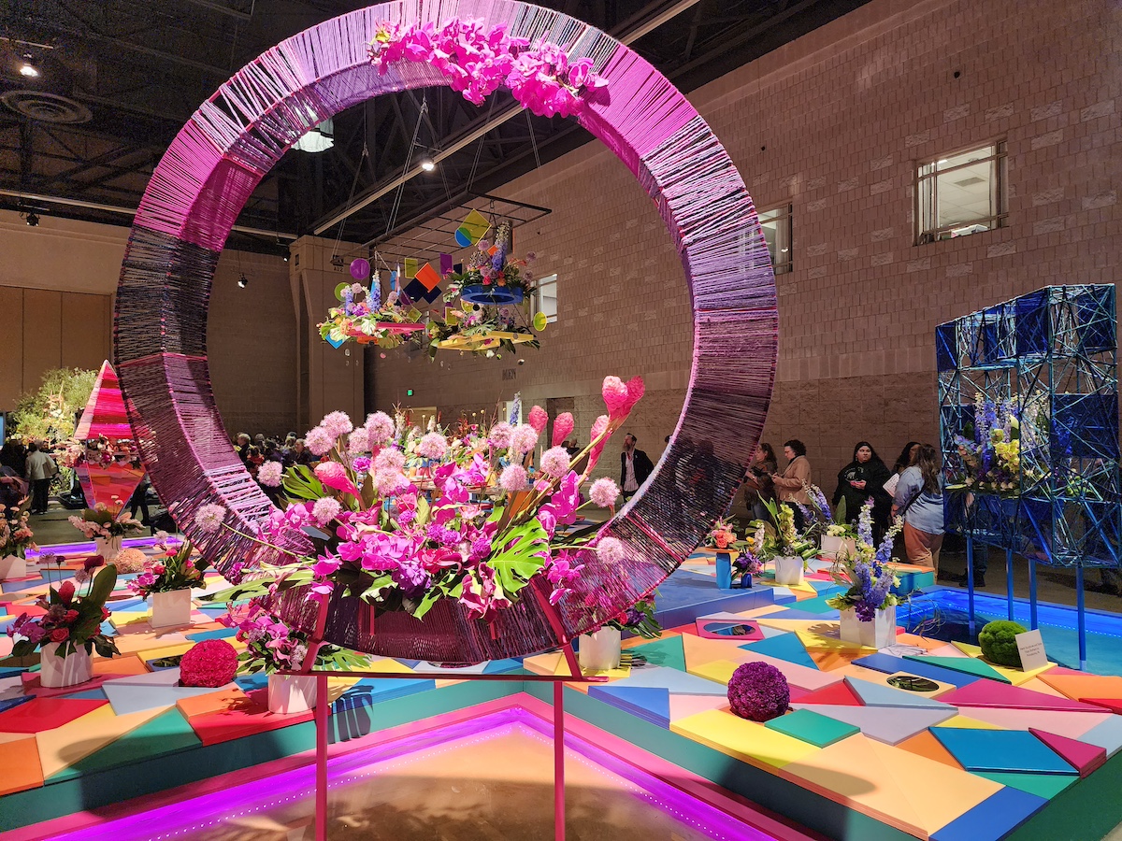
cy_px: 420
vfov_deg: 58.9
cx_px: 561
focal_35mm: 23
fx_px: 745
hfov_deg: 73.9
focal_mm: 6.4
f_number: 1.8
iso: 640
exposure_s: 1/120
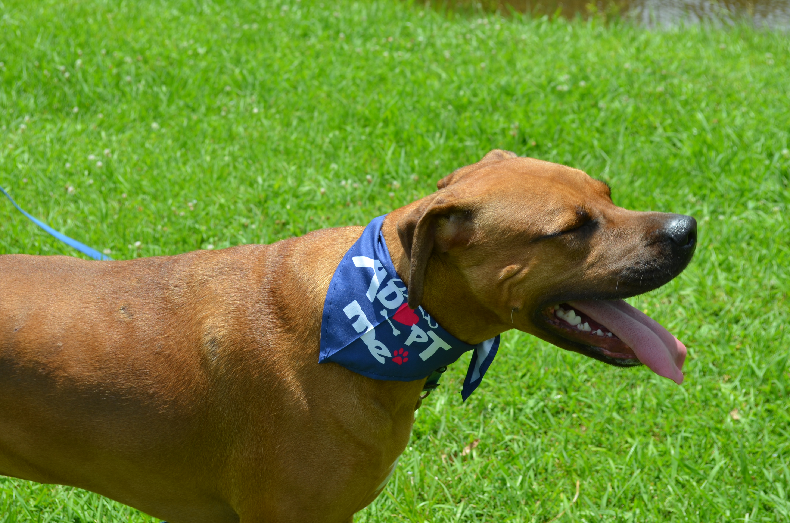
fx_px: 1511
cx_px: 395
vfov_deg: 19.6
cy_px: 262
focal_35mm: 69
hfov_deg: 29.3
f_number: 8
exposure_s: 1/250
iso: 110
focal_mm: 46
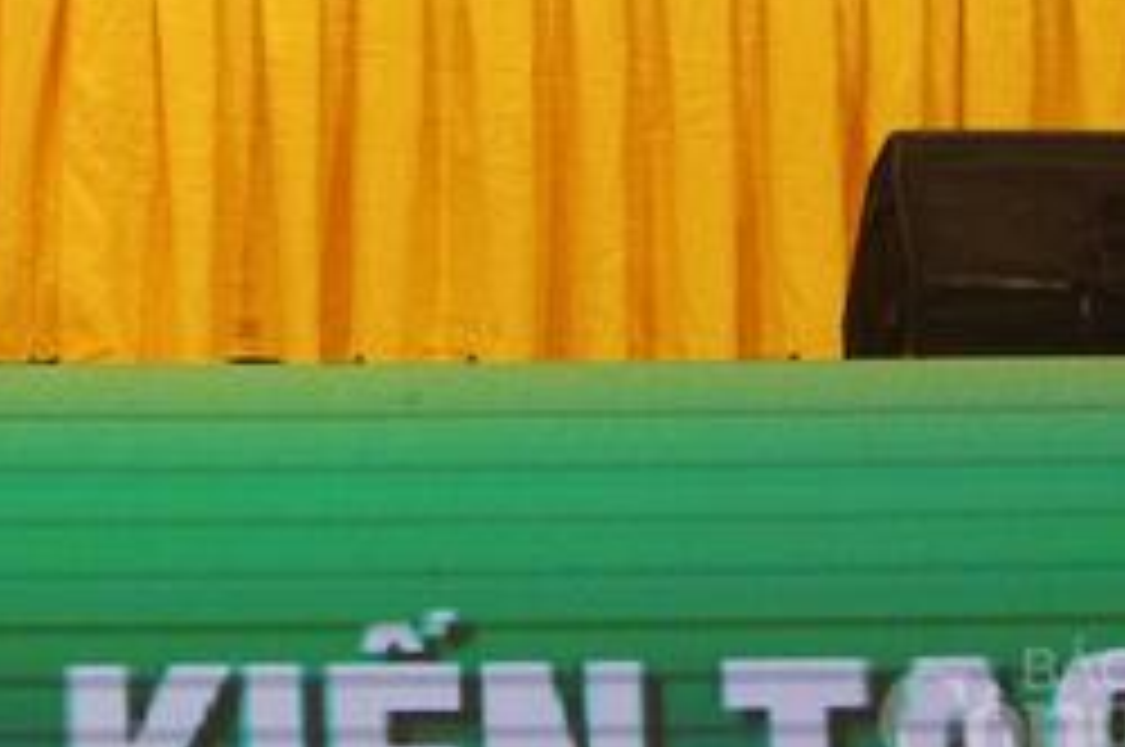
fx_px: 9300
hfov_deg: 6.9
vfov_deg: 4.6
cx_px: -189
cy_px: -349
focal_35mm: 298
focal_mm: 62
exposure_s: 1/160
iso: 200
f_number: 4
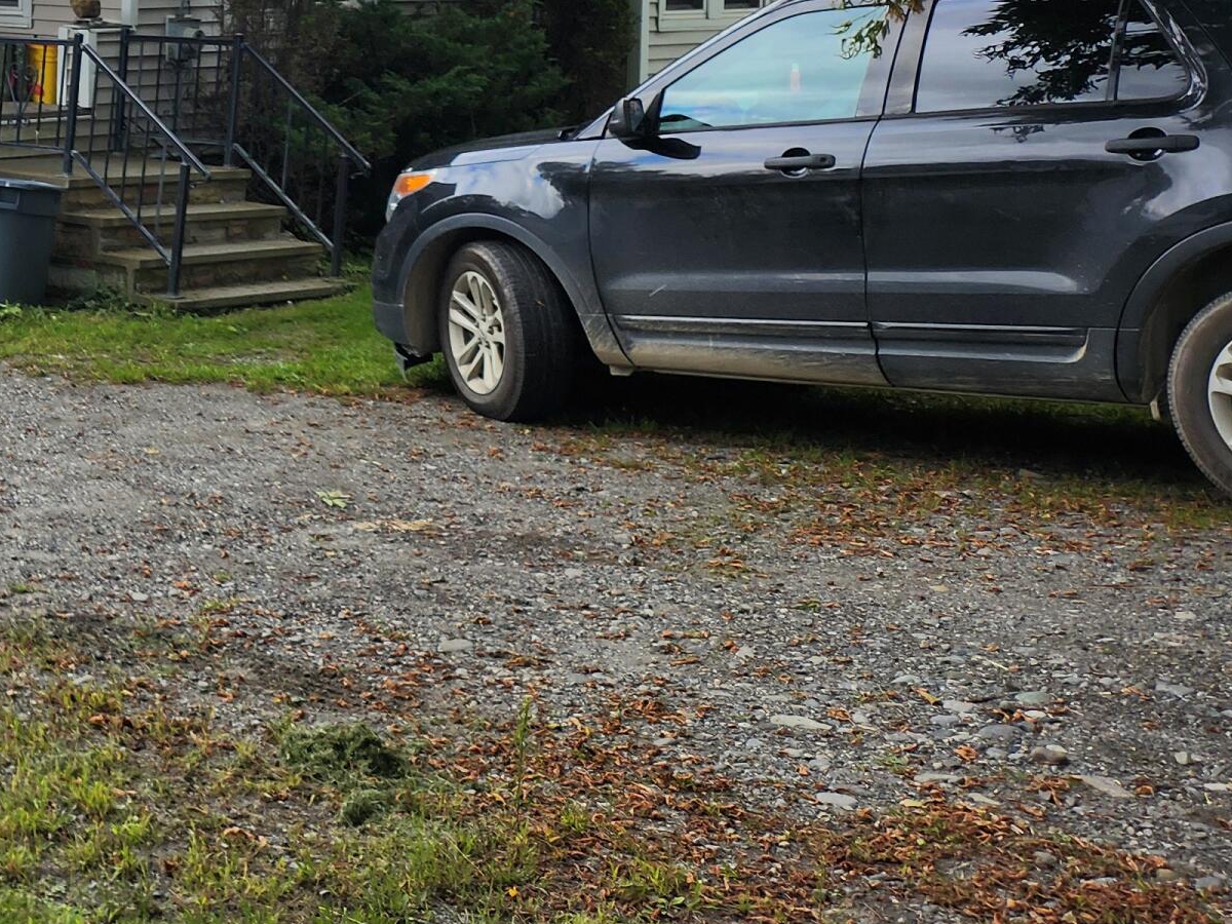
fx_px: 2135
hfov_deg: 27.8
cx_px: -281
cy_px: -78
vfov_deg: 23.0
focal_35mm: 60
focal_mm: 5
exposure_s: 1/809
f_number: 1.8
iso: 50
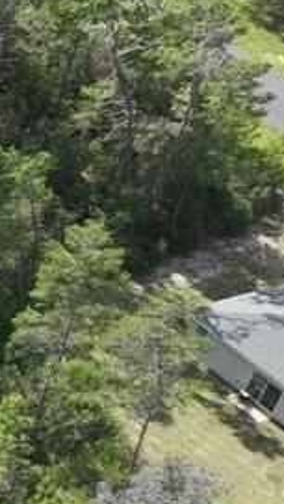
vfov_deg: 13.9
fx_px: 2056
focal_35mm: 154
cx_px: -1054
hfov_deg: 5.9
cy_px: 212
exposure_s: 1/1250
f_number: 2.8
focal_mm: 12.29
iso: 100
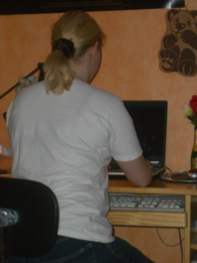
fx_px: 797
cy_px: 132
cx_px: 98
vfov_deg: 18.7
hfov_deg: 14.1
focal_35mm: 105
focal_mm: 17.4
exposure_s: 1/60
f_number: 4.8
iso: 100
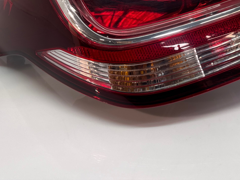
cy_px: -10
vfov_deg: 26.6
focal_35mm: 51
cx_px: 170
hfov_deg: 36.9
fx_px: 354
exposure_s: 1/100
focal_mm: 6.76
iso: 125
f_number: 1.78
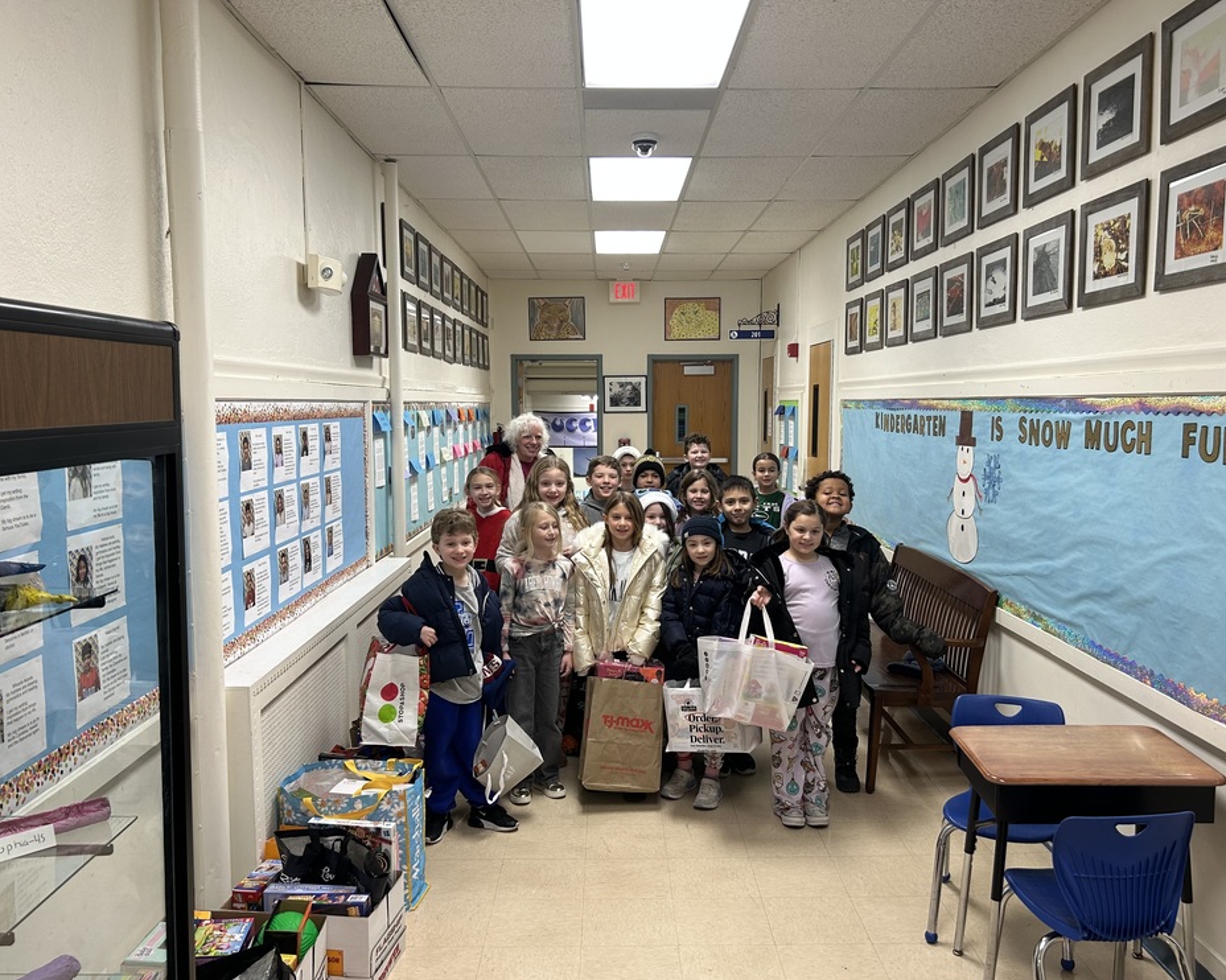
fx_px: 1016
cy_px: 489
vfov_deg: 51.5
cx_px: 629
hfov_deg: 62.2
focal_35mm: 28
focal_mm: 5.7
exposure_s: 1/60
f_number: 1.5
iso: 64
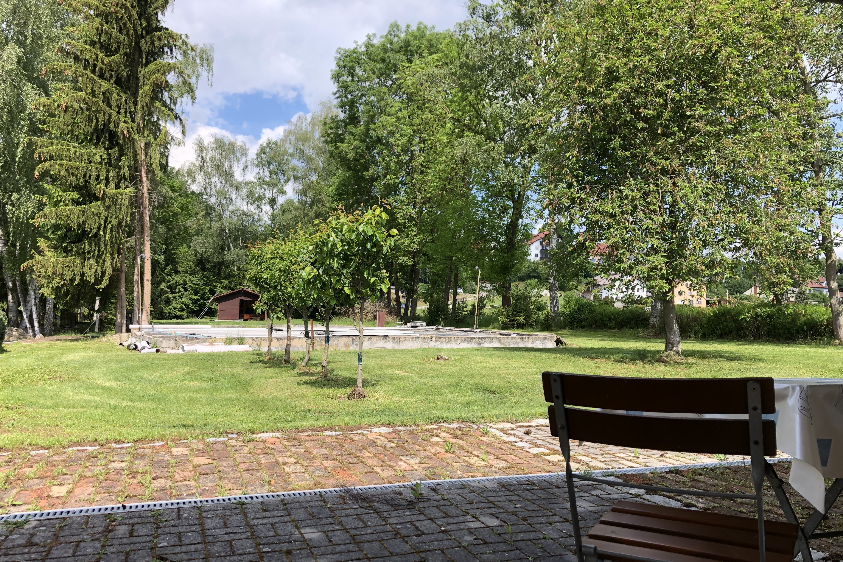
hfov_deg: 61.9
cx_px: 409
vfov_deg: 43.5
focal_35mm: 30
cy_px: 314
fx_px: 702
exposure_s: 1/738
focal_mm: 3.99
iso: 20
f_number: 1.8
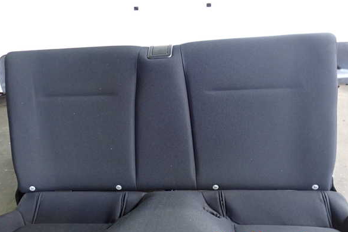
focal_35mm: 32
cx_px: 171
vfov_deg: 41.1
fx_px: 309
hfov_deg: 58.7
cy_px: 112
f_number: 2.3
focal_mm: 5.4
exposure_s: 1/30
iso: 400
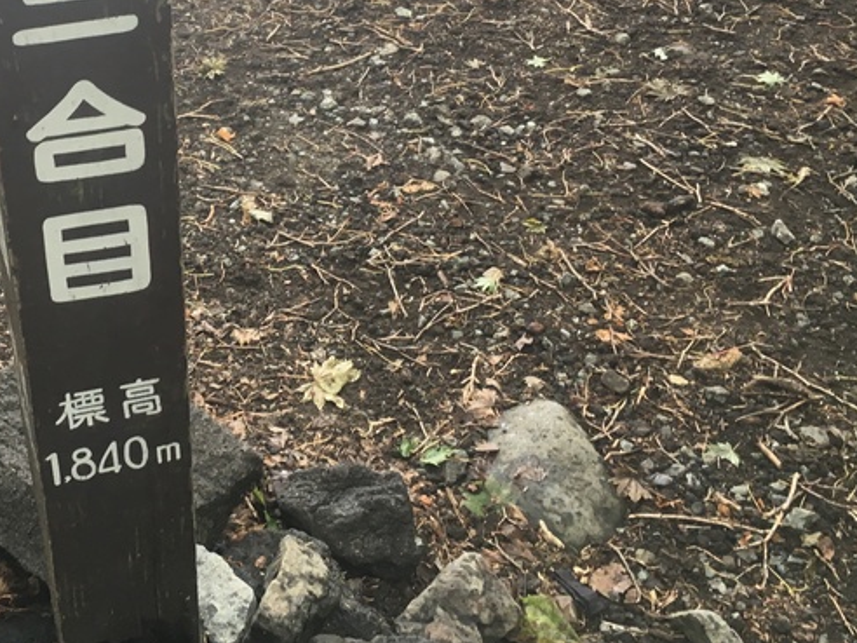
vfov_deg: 24.6
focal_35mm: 59
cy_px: 178
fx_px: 1461
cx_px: 127
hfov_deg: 31.5
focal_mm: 4.15
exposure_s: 1/30
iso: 25
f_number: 2.2
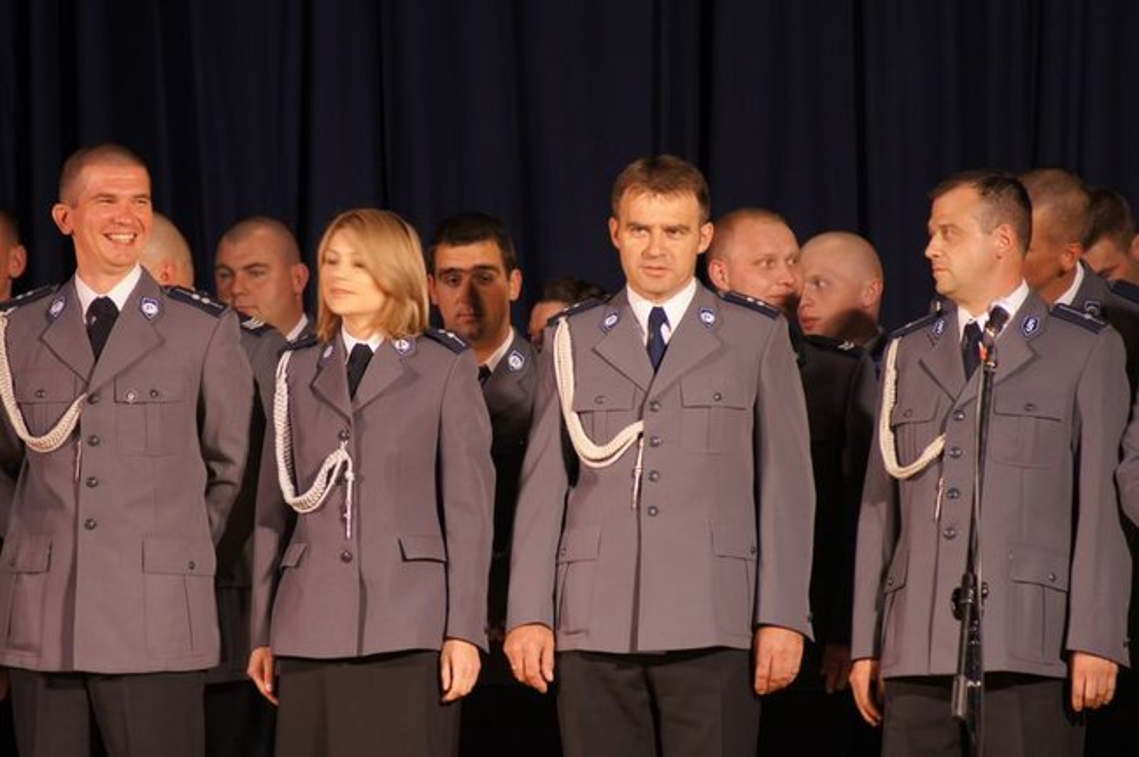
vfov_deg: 3.0
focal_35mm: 450
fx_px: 14223
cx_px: 570
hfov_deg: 4.6
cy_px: 378
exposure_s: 1/25
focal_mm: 300
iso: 800
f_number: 5.6
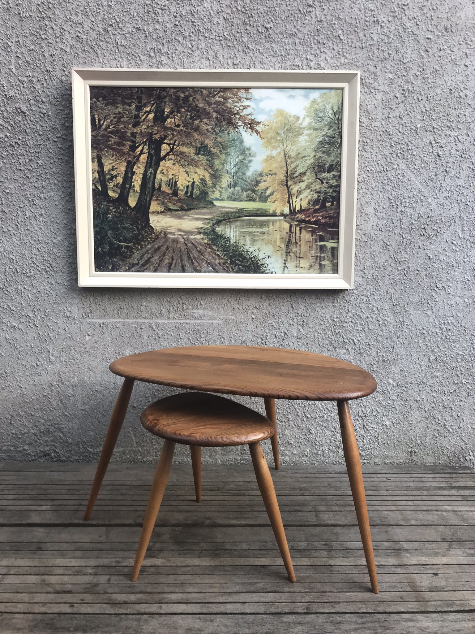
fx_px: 512
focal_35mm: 28
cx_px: 238
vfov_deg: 63.4
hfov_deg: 49.7
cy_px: 317
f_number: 1.8
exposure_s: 1/104
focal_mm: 3.99
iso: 20
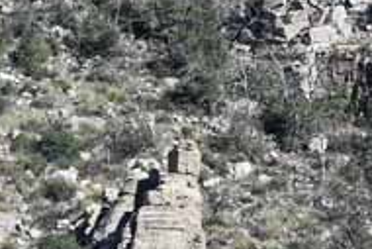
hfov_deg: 4.7
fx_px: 4488
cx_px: 705
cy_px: -33
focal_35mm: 434
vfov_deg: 3.2
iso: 100
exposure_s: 1/1250
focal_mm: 103
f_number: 5
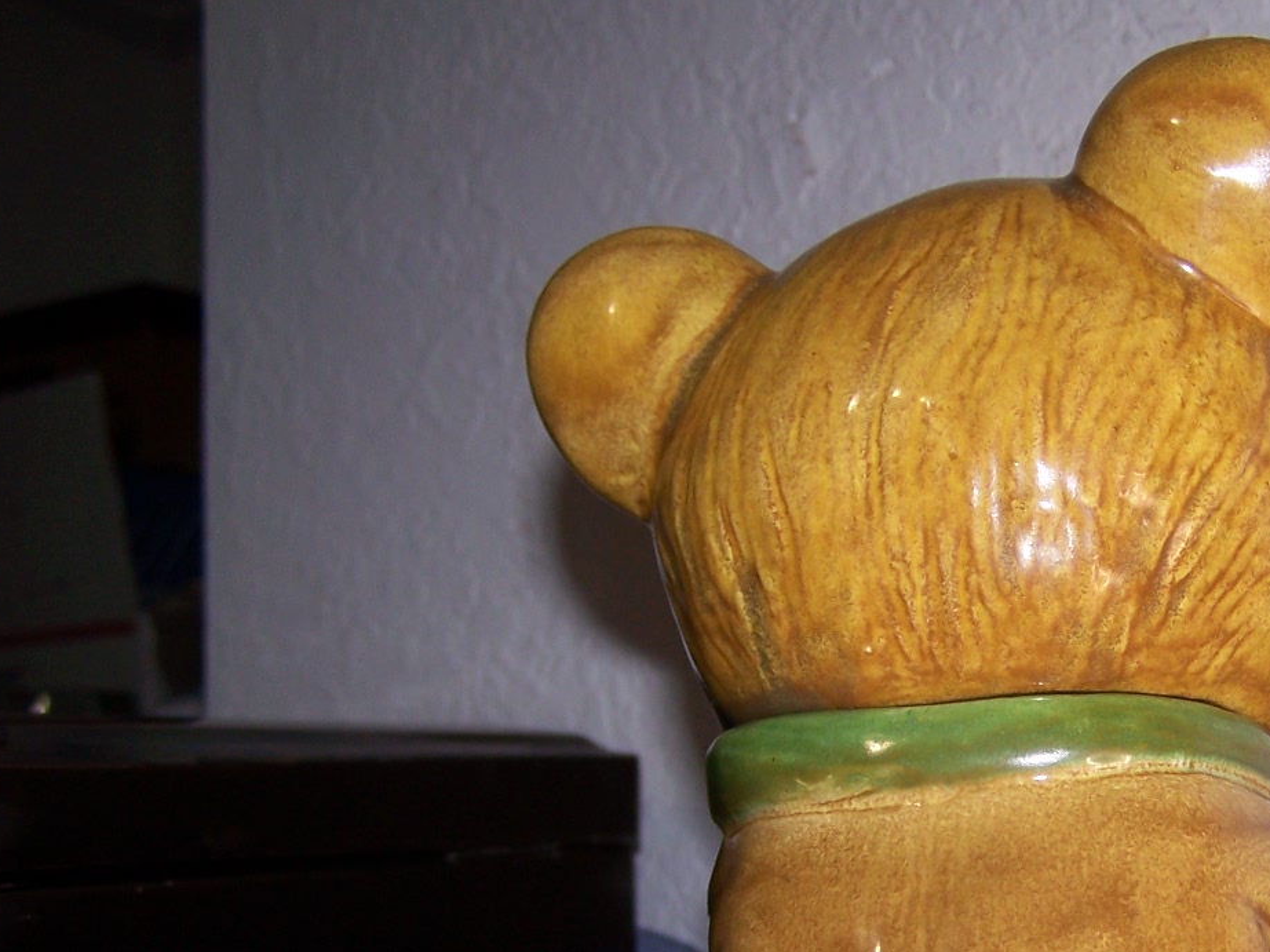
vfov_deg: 22.5
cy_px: 789
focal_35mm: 64
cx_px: 1048
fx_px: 2347
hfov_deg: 29.5
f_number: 2.8
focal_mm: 6.3
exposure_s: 1/60
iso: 80
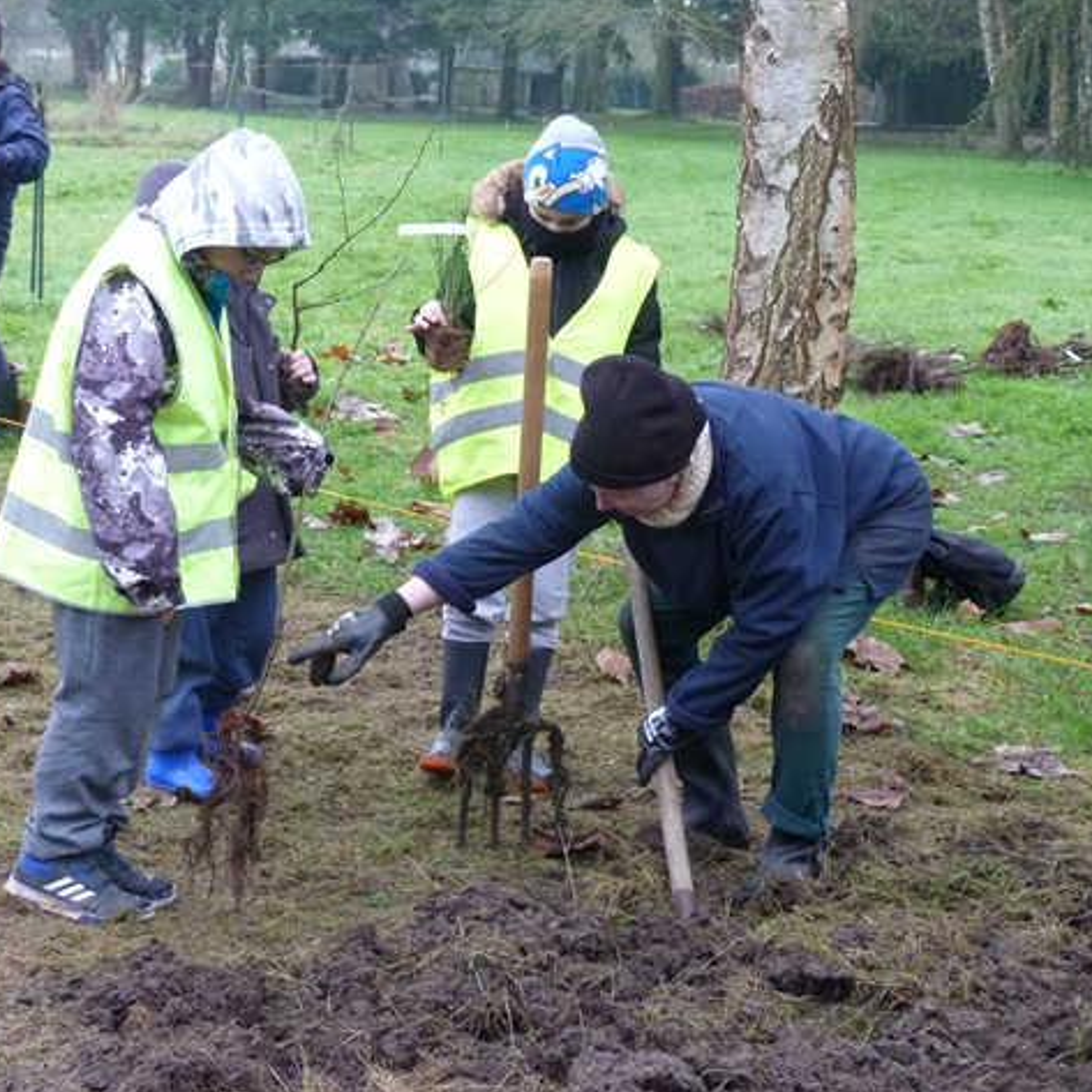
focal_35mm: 79
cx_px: 413
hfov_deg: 21.9
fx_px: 2820
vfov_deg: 21.9
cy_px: 547
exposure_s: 1/60
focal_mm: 11.8
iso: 400
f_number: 3.3
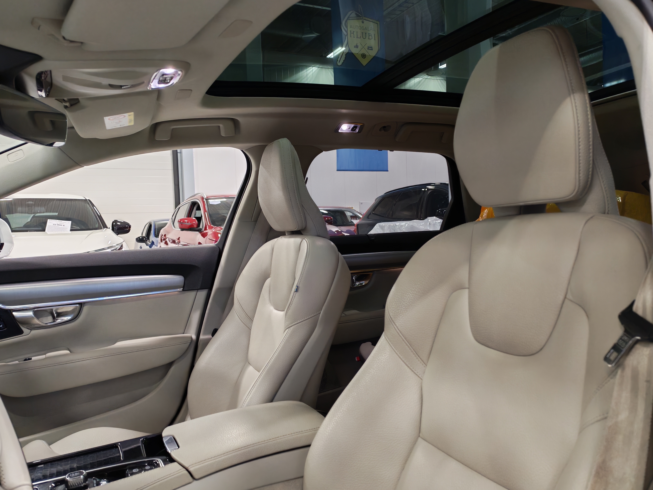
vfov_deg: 46.8
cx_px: 326
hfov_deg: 60.0
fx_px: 566
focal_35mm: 30
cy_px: 245
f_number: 1.9
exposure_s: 1/100
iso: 831
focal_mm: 6.12
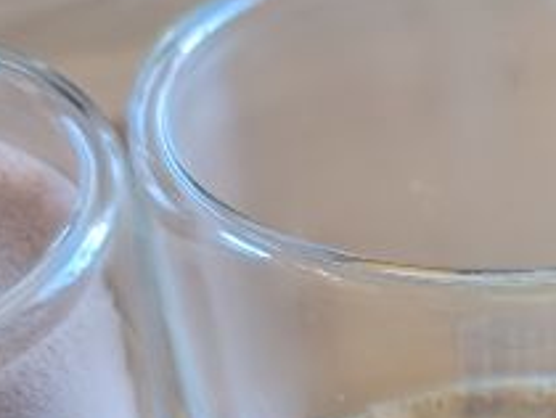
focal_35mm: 182
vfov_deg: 7.5
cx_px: 1246
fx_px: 2927
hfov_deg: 9.8
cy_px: 1069
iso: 43
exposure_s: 1/25.8
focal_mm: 6.9
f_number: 1.68
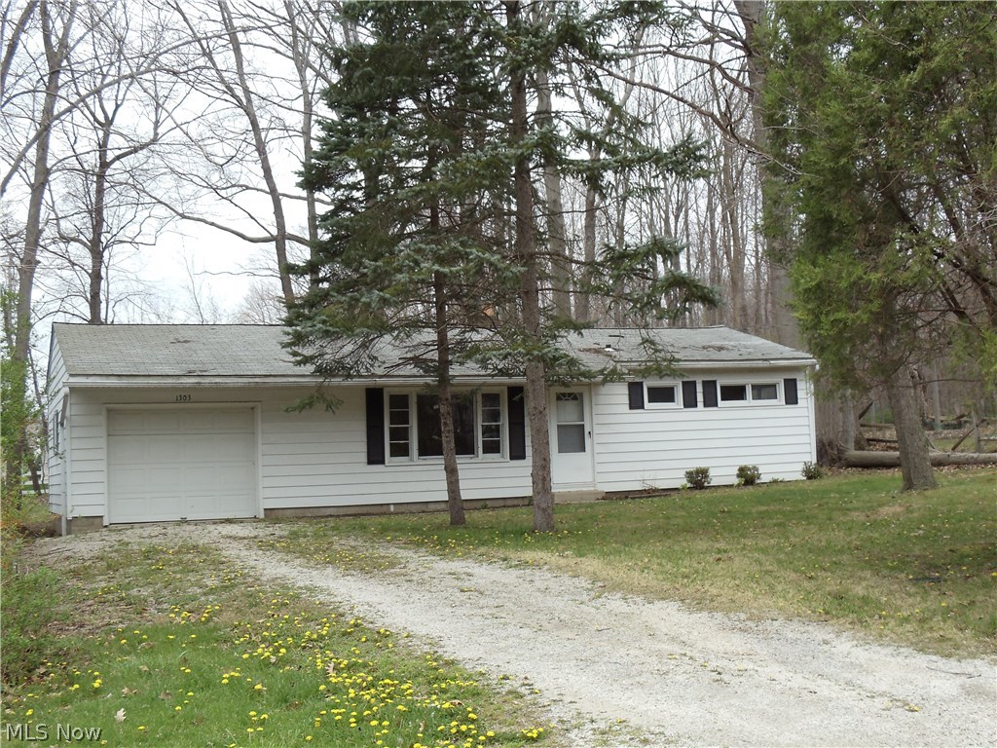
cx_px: 498
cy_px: 374
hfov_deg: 31.7
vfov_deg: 24.0
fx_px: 1757
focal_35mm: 61
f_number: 4.1
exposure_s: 1/400
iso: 100
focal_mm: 8.3
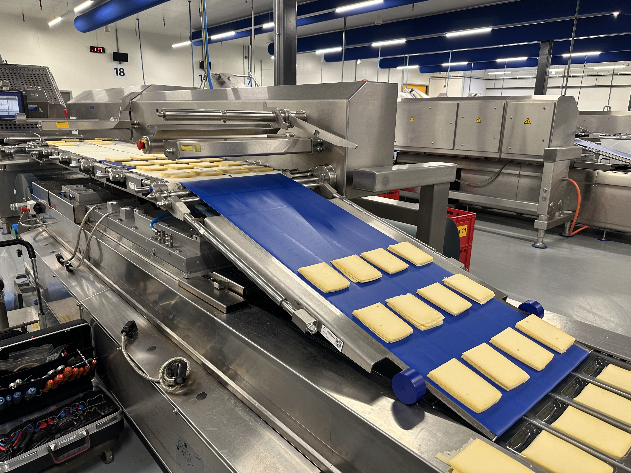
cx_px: 316
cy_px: 236
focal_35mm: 24
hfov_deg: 71.6
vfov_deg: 56.8
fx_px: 437
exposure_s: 1/50
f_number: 1.78
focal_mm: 6.86
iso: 125
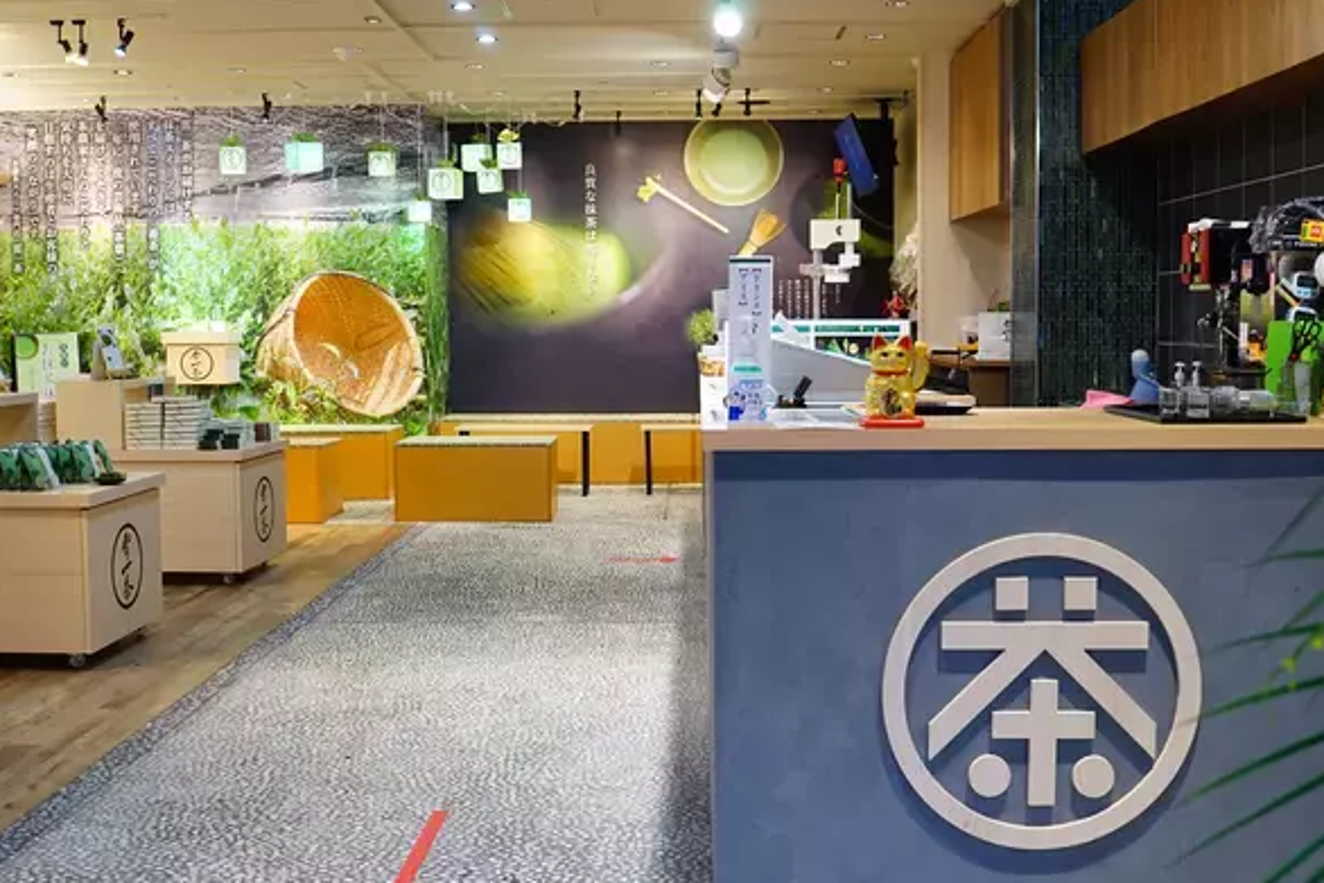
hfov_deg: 45.4
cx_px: 662
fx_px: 1582
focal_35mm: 43
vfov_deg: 31.2
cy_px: 440
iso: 500
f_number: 4
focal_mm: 28
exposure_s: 1/60
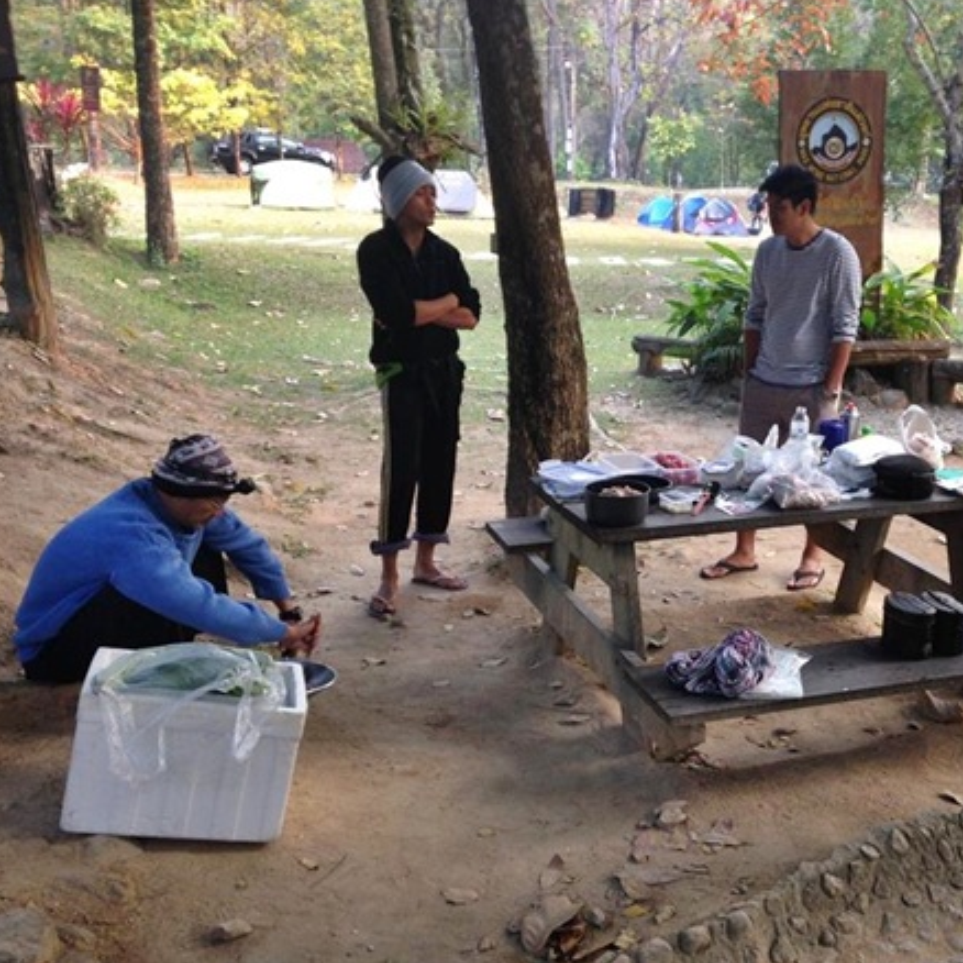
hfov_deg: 41.3
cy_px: 477
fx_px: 1259
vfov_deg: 41.9
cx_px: 646
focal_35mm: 40
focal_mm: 4.12
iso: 50
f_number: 2.4
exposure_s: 1/24
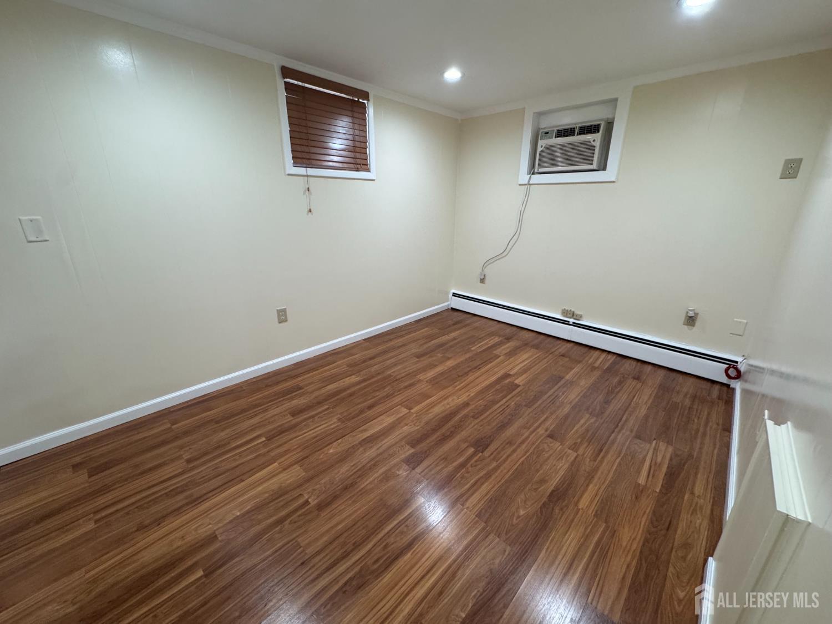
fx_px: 336
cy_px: 312
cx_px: 416
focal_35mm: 14
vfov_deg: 85.7
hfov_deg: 102.1
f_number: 2.2
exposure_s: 1/120
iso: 250
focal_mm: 2.22
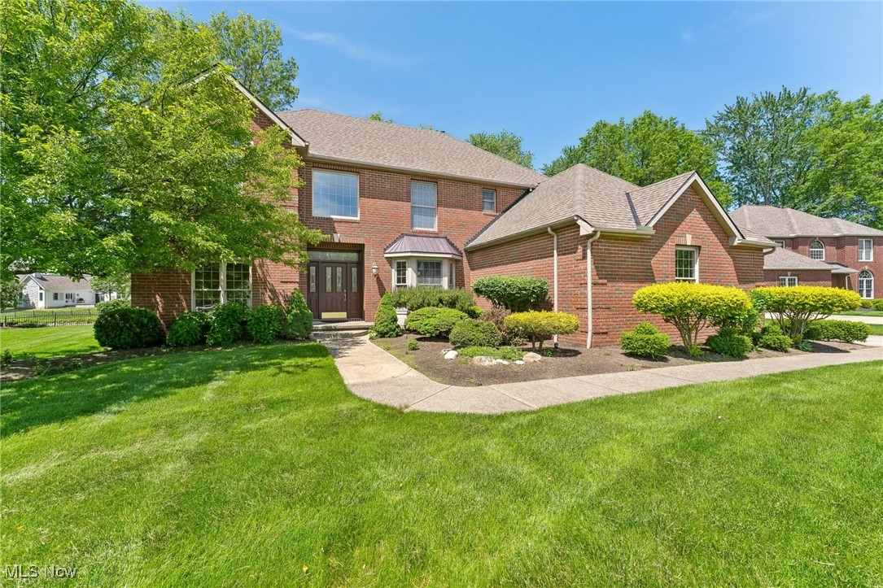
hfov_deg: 104.3
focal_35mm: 14
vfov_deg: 81.2
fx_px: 343
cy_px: 294
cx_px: 442
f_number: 8
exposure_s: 1/1000
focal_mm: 14
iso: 640
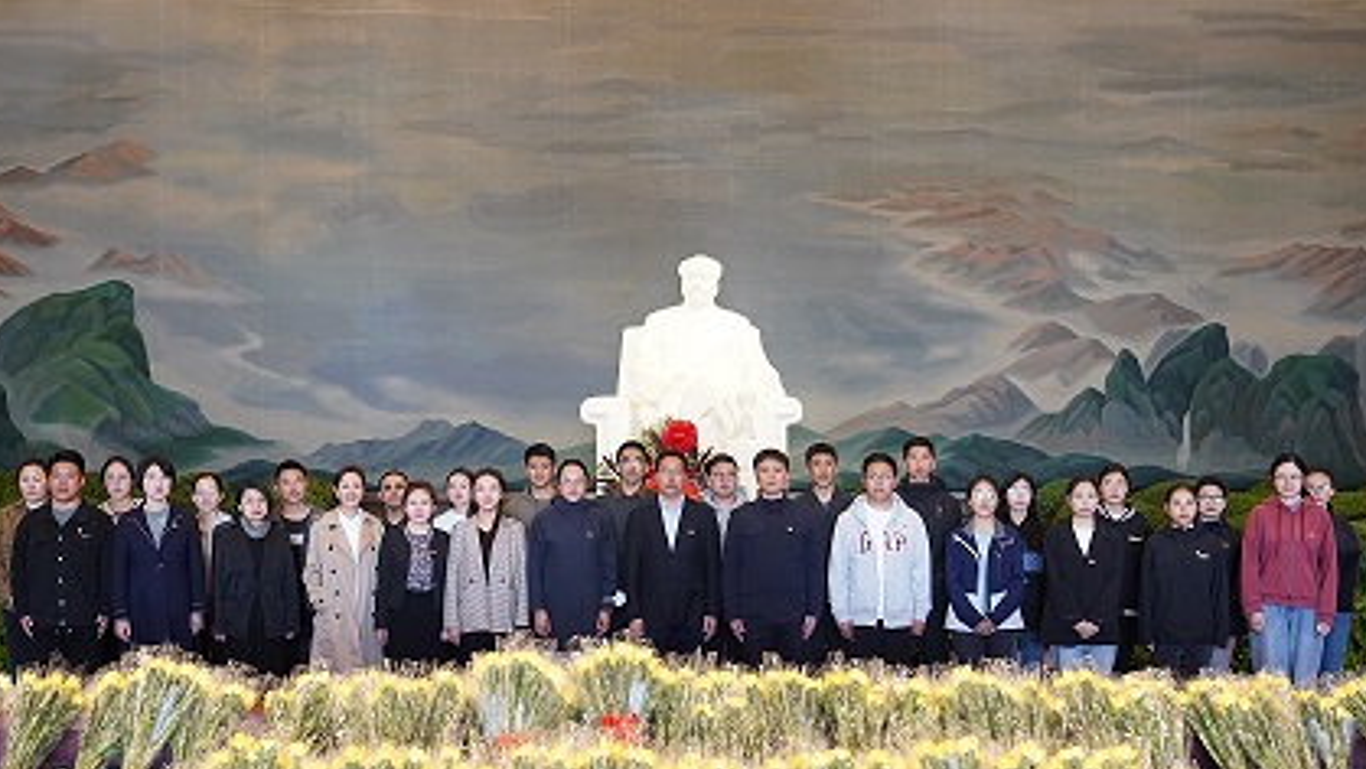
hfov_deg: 48.3
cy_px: 463
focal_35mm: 42
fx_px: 1522
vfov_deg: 28.3
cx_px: 655
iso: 3200
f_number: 4
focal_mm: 35
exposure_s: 1/100
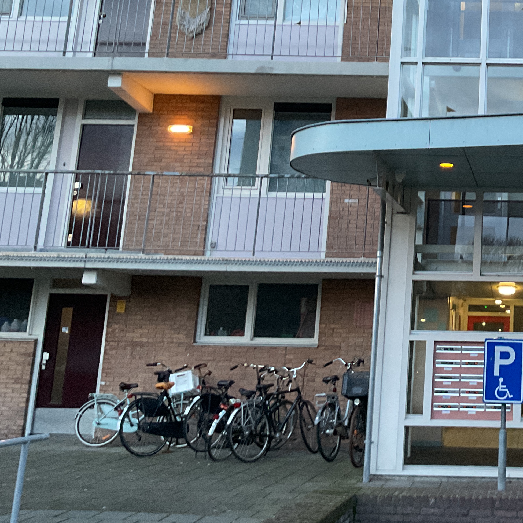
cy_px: 132
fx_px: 906
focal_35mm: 53
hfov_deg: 30.0
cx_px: 525
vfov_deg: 31.6
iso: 200
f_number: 1.8
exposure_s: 1/60
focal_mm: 3
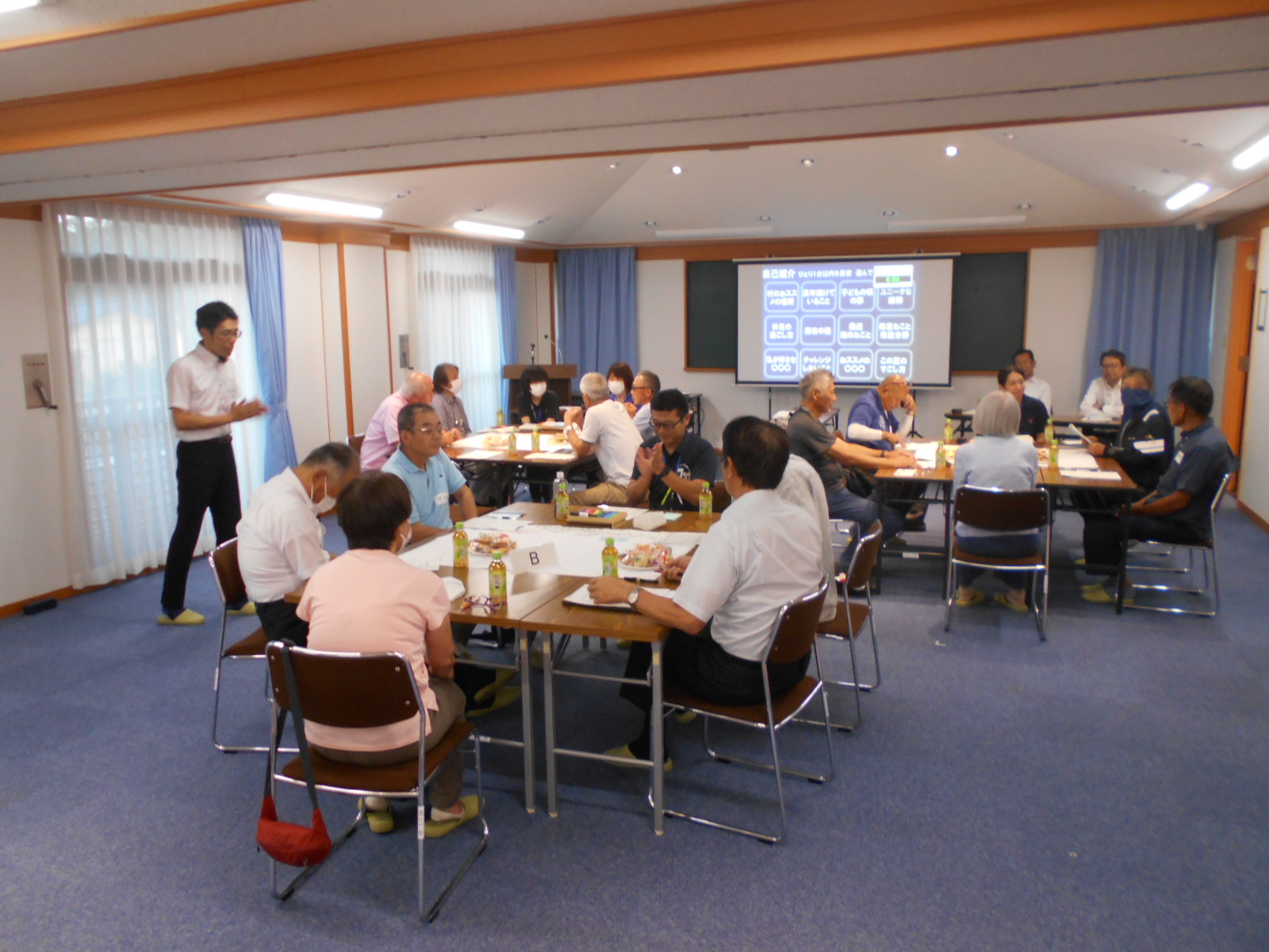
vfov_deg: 53.1
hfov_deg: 67.3
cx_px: 634
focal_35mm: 26
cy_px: 476
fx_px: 953
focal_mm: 4.6
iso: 220
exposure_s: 1/30
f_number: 3.2
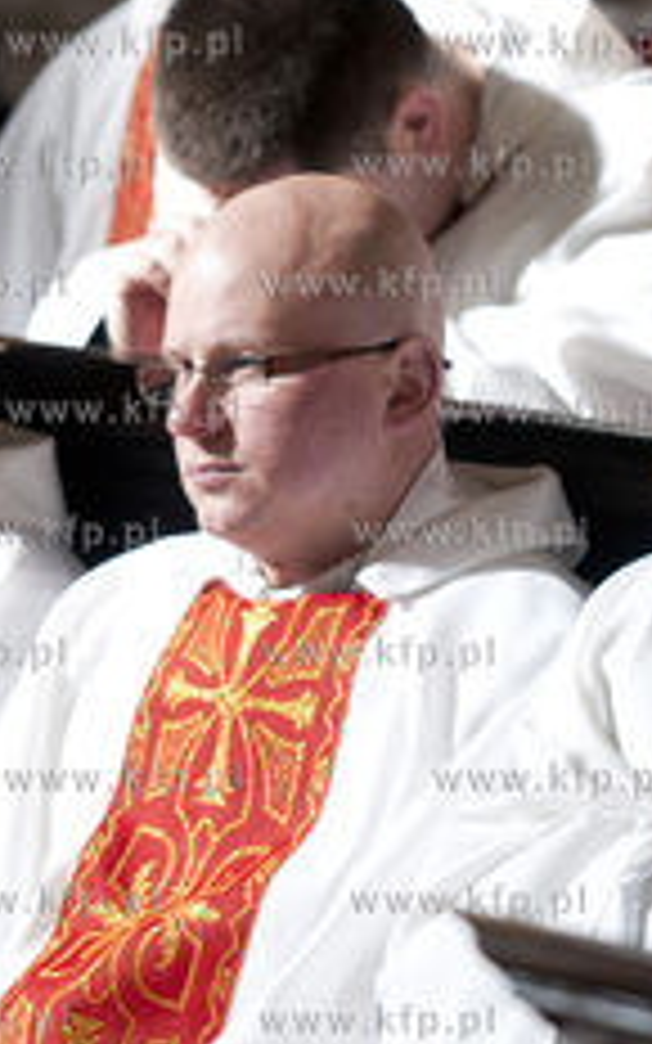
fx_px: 5231
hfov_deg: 7.1
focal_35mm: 184
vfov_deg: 11.4
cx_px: 710
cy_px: 468
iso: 1000
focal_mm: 70
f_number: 2.8
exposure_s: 1/200
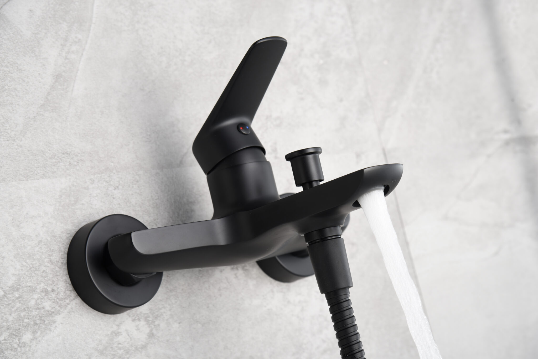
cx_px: 269
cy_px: 180
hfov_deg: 17.1
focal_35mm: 120
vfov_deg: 11.4
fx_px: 1794
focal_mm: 120
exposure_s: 1/160
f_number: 10
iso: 64
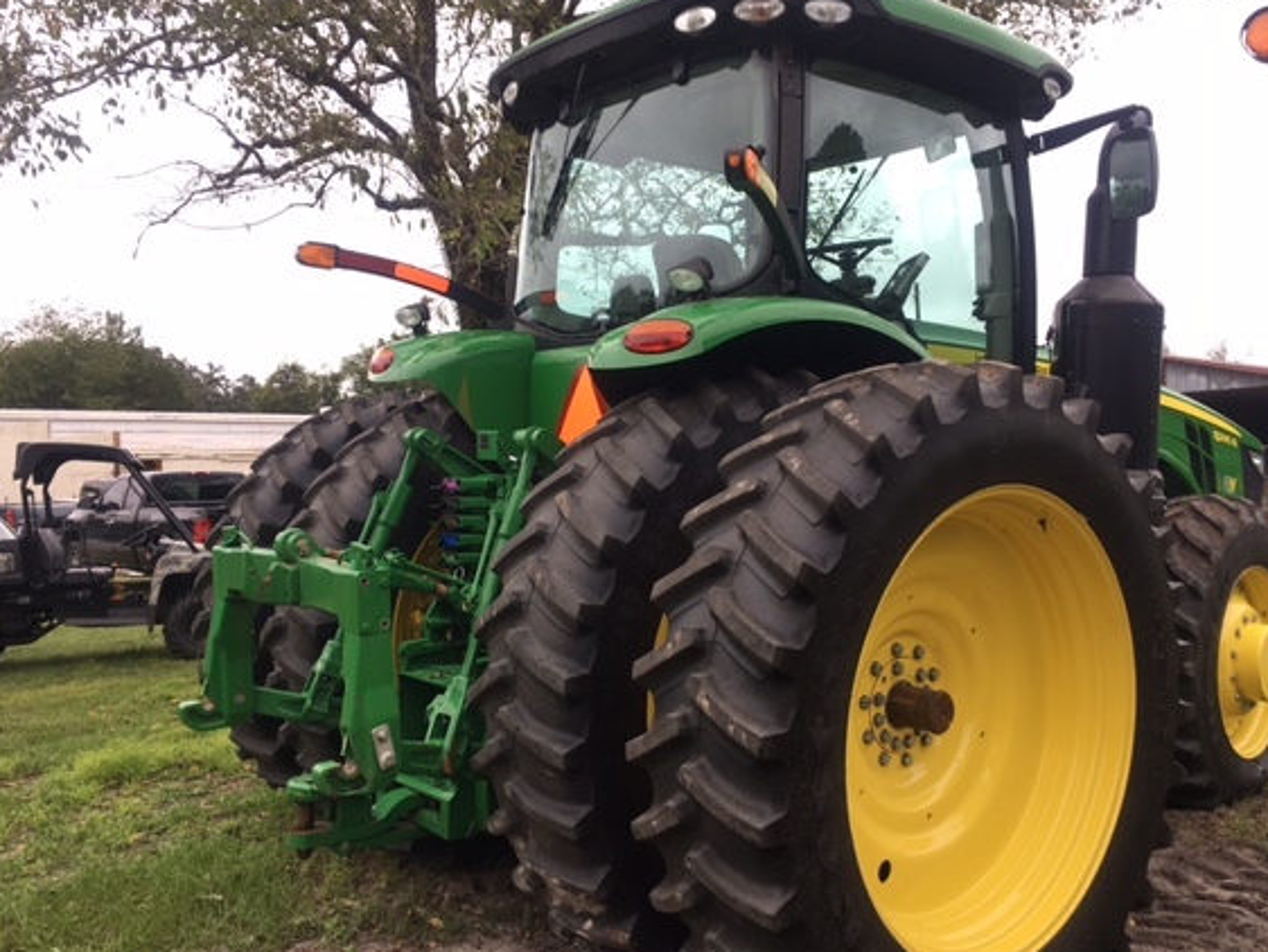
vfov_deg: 43.0
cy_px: 478
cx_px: 661
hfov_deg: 55.3
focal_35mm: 33
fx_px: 1209
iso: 25
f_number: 2.2
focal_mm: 4.15
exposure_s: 1/60
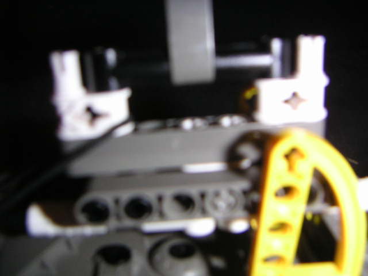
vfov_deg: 38.7
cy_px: 138
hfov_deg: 50.1
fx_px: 393
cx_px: 184
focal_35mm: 37
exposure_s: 1/45
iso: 200
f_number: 2.8
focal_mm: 4.8
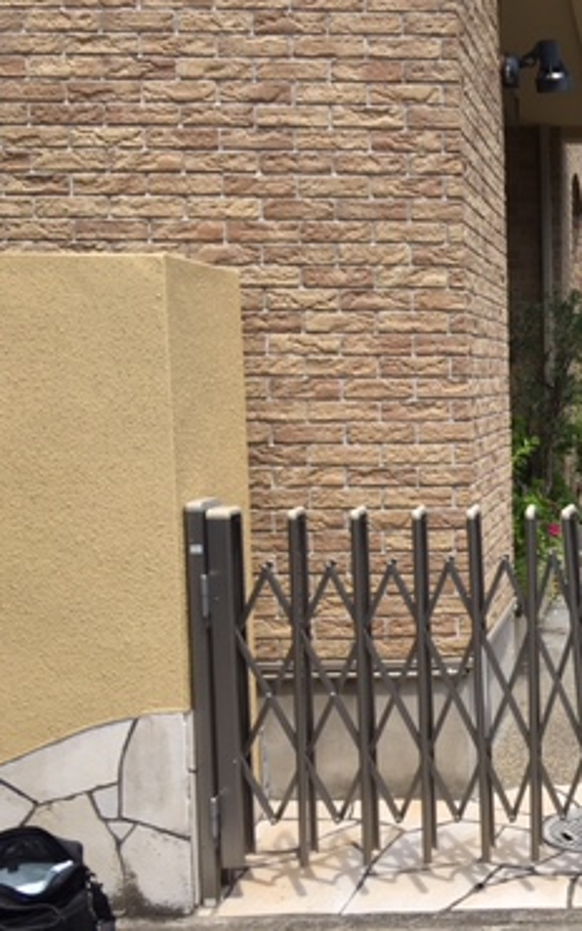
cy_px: 524
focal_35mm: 53
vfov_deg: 38.1
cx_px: 728
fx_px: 1345
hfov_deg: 22.2
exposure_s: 1/1304
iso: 25
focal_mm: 4.15
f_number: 2.2
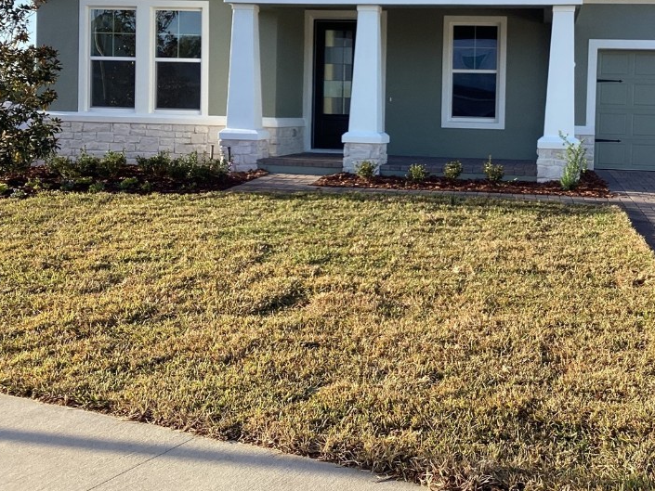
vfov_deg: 31.8
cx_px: 417
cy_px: 143
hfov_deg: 41.7
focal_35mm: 45
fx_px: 852
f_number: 2.4
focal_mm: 3.3
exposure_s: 1/397
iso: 25
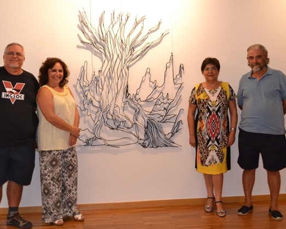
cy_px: 114
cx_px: 132
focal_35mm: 48
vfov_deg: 31.5
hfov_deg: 38.7
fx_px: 406
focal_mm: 28
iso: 1400
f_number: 5.6
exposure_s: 1/60
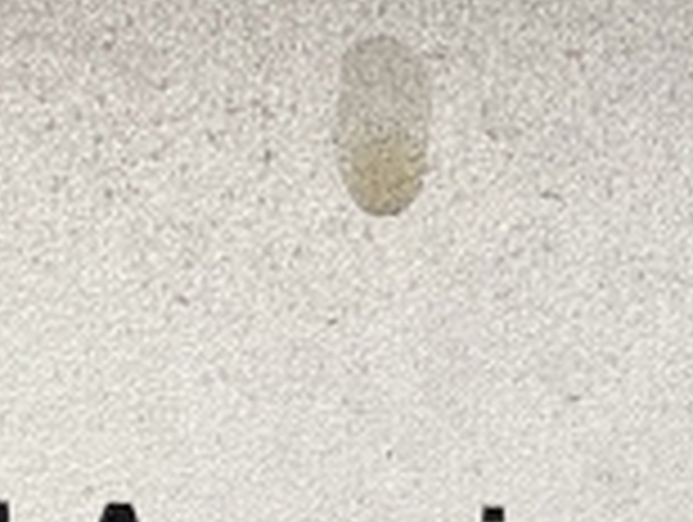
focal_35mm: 135
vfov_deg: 9.7
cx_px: -9
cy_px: 1274
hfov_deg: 14.3
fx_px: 2707
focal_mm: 4.2
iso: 64
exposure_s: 1/121
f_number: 1.6
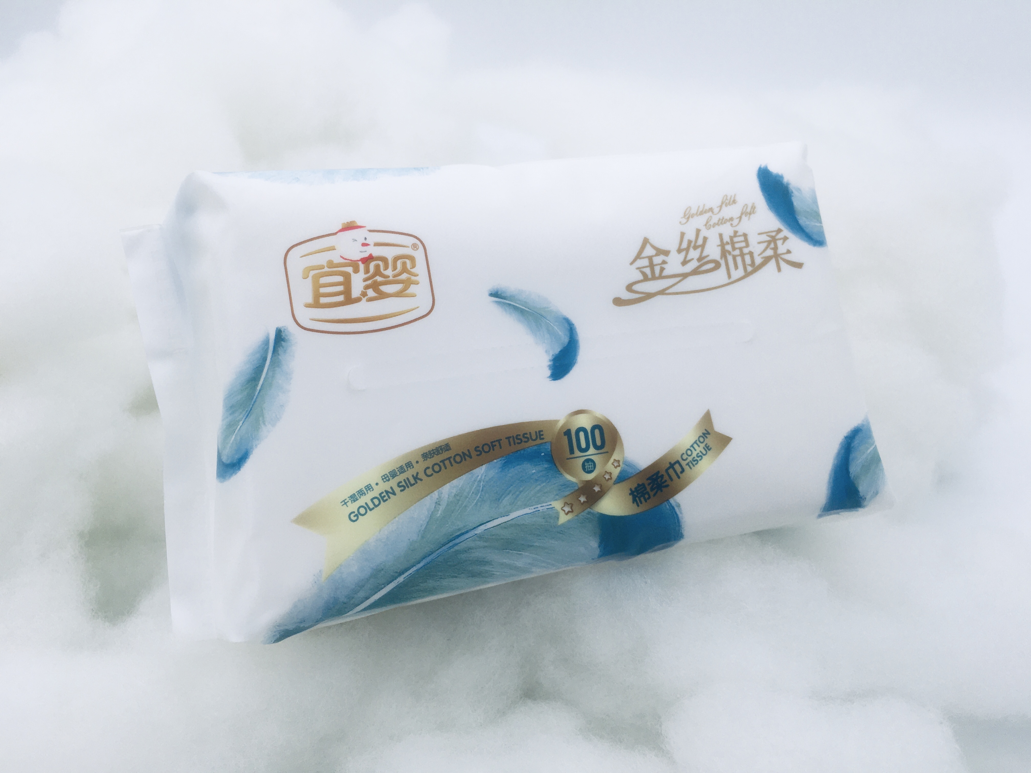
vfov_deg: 48.2
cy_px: 386
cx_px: 516
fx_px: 864
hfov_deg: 61.7
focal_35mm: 29
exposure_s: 1/422
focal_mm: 4.15
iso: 25
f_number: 2.2
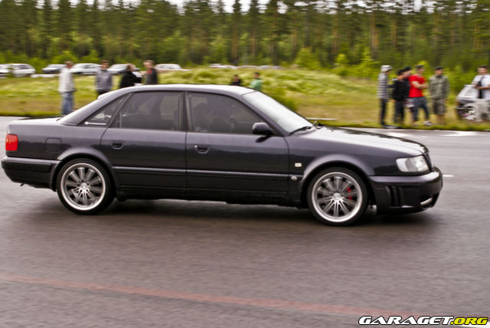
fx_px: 817
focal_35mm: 60
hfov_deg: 33.4
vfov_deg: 22.7
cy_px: 164
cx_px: 245
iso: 100
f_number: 6.3
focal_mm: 40
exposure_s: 1/80
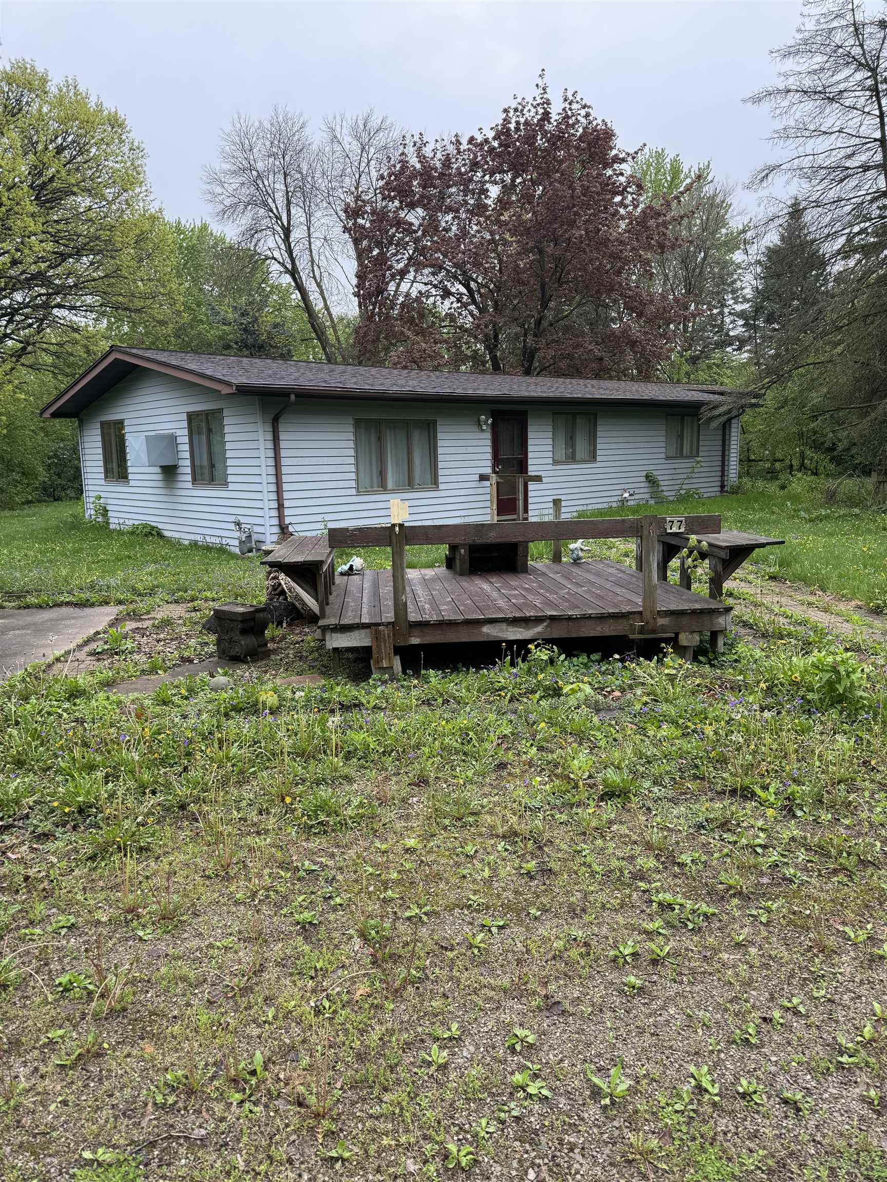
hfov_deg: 56.8
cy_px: 591
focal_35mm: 24
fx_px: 820
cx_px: 444
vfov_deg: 71.6
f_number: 1.78
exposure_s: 1/194
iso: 80
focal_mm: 6.76
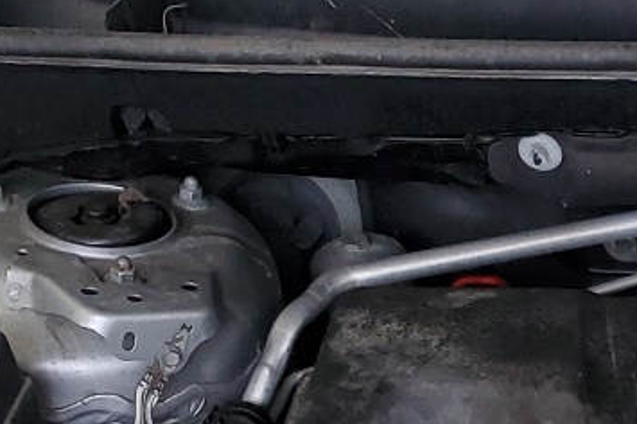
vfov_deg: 10.4
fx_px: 2157
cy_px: 826
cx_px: 965
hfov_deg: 15.5
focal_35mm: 122
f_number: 1.5
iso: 58
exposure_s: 1/60.2
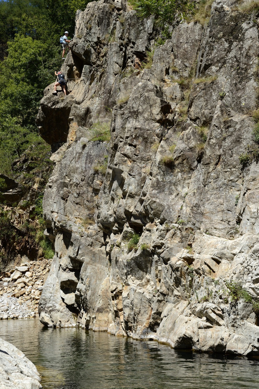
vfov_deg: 41.1
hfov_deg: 28.0
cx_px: 130
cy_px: 194
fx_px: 519
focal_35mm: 48
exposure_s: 1/320
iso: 200
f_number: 9
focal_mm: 48
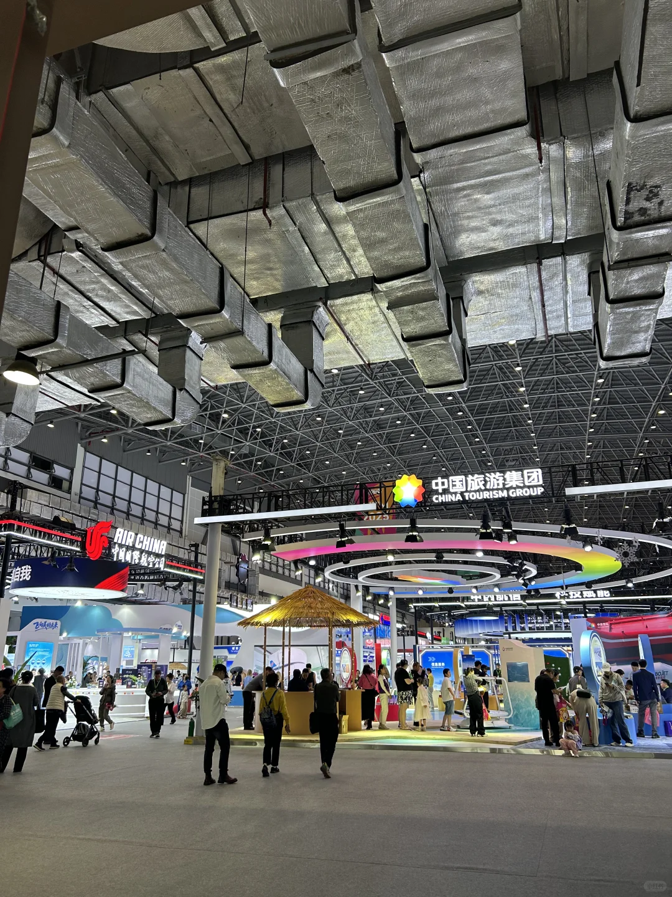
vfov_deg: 67.3
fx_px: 673
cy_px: 448
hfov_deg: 53.1
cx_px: 336
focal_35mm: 26
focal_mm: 5.7
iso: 80
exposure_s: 1/100
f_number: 1.5
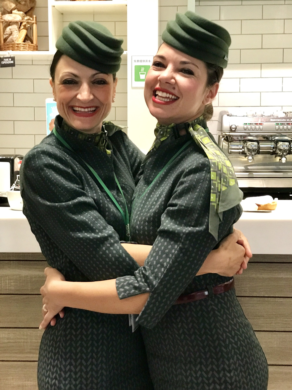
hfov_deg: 25.7
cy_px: 195
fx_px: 641
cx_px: 146
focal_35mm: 57
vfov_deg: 33.8
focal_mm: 6.6
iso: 400
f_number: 2.8
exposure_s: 1/50
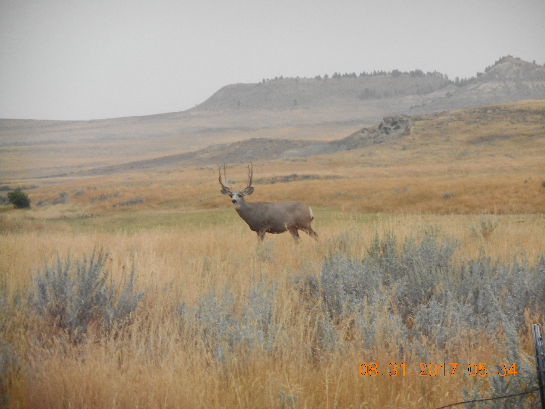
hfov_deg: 11.3
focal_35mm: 175
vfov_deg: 8.5
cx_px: 272
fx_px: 2755
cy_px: 204
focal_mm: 31.4
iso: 360
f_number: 6.4
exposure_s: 1/60
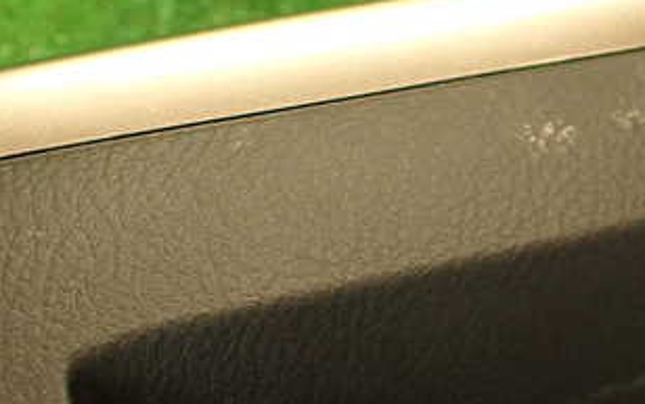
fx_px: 1161
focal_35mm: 66
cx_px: 255
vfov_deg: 19.6
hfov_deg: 31.0
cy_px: 295
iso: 400
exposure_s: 1/30
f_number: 2.4
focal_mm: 5.79
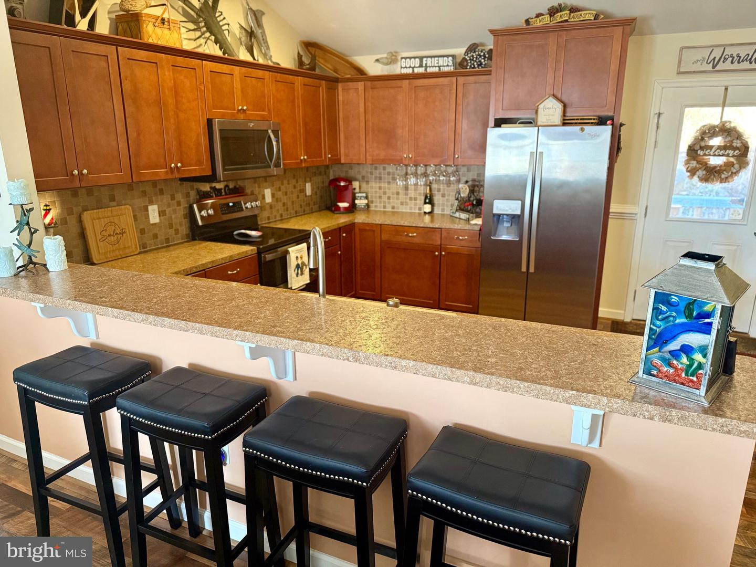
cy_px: 284
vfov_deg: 56.8
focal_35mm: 24
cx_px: 378
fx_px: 524
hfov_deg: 71.6
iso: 400
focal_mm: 6.76
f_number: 1.78
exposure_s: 1/60
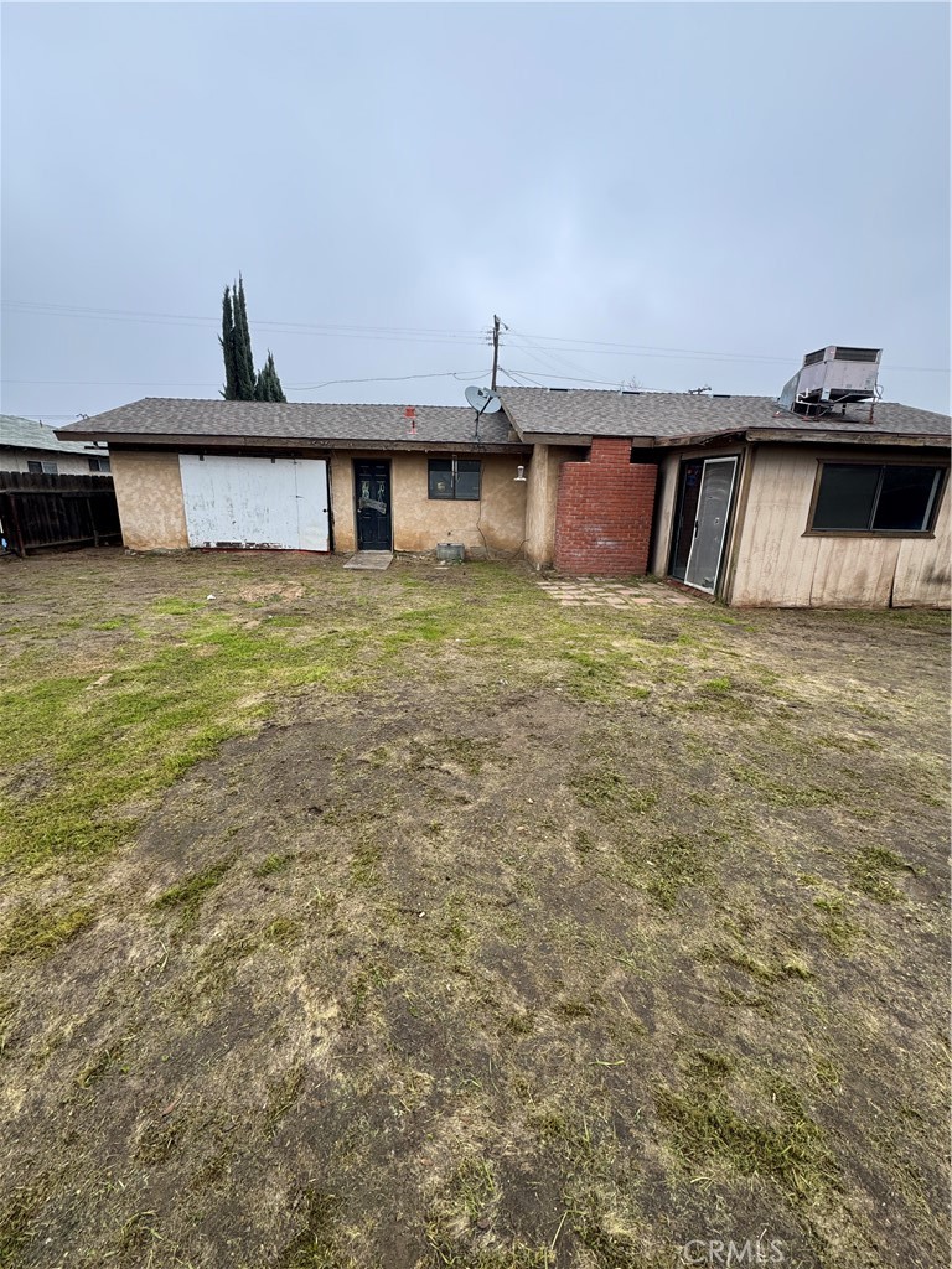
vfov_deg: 102.1
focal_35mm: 14
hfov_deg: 85.7
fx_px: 513
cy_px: 634
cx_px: 476
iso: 50
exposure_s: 1/430
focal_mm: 2.22
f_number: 2.2
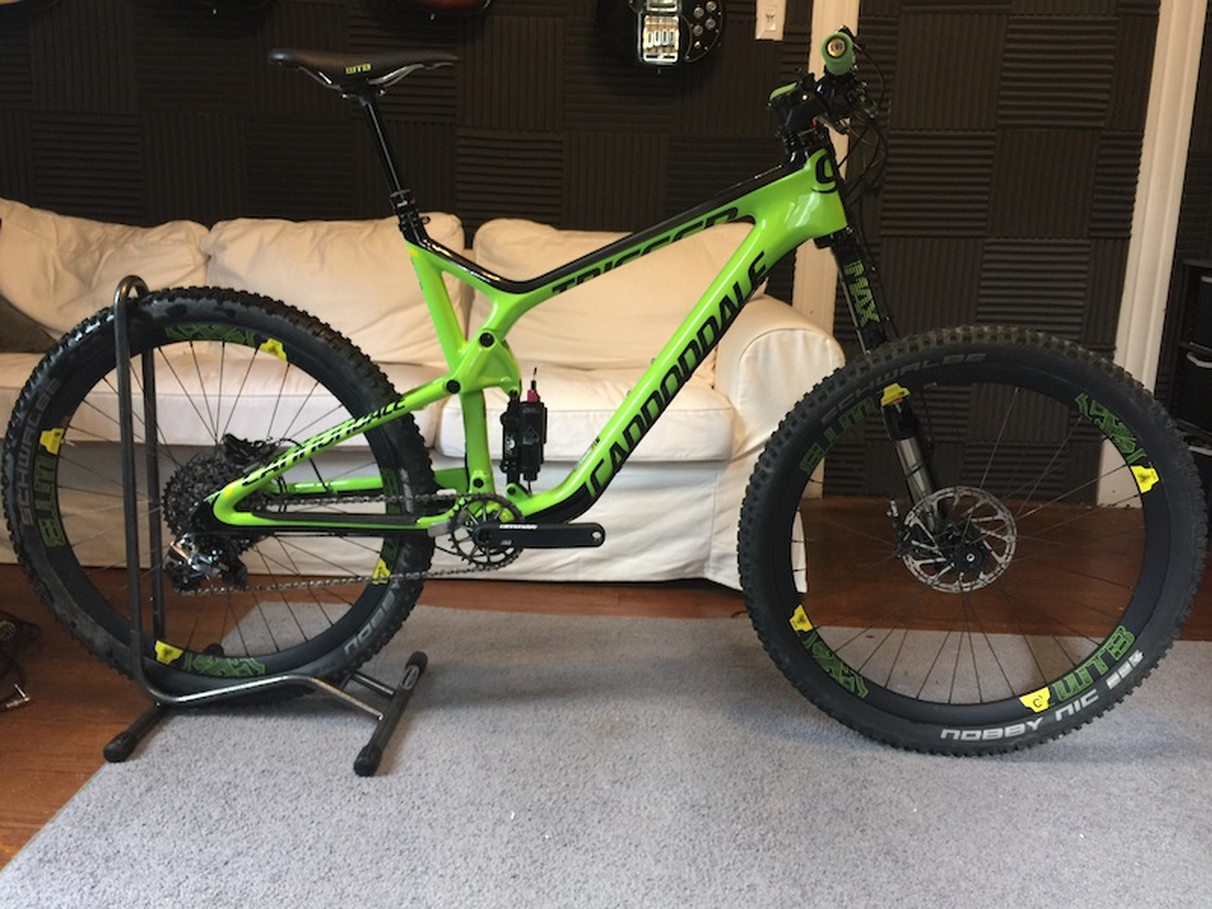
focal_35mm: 29
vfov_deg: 48.2
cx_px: 606
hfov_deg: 61.7
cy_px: 454
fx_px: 1015
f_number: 2.2
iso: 50
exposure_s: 1/15
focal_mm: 4.15
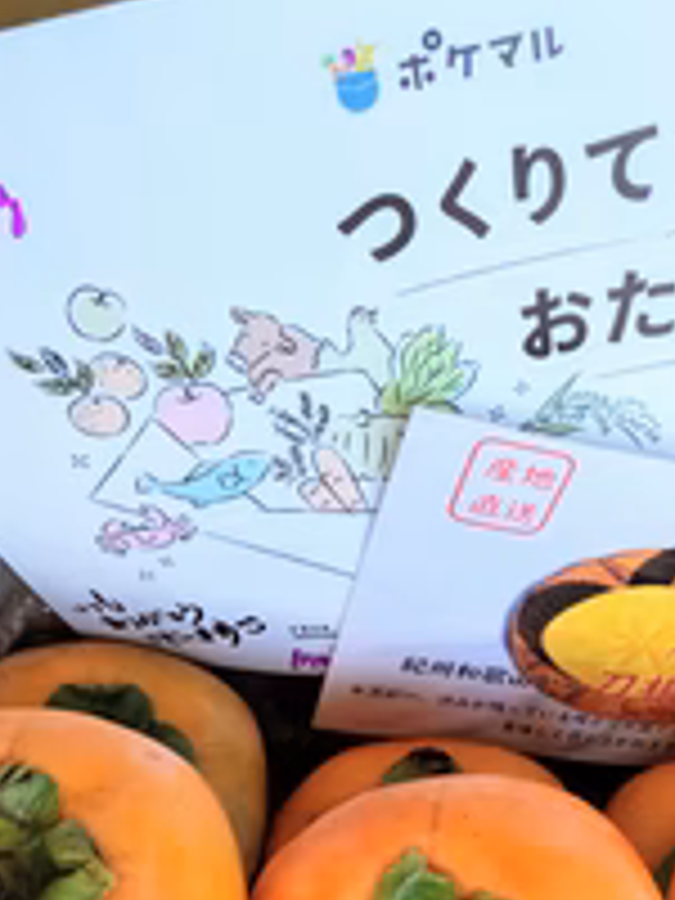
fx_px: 1352
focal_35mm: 52
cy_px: 810
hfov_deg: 27.8
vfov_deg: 34.7
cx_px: 454
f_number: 1.79
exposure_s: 1/50
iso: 236
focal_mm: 4.8
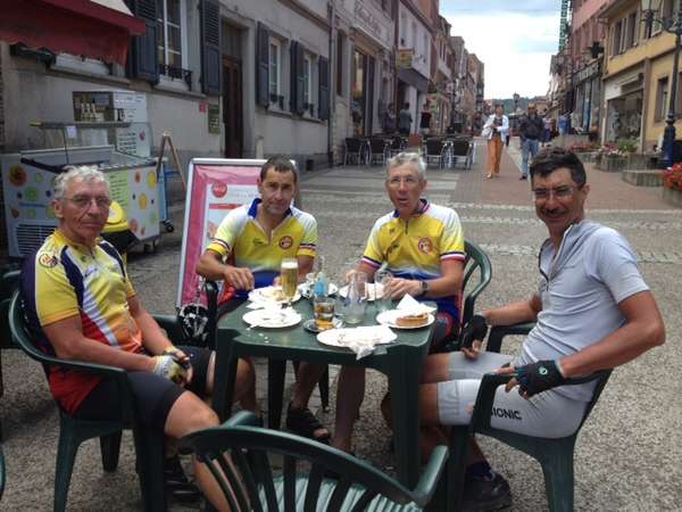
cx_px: 341
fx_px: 690
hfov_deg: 52.6
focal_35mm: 35
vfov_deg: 40.7
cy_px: 256
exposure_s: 1/476
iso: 50
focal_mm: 4.28
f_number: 2.4
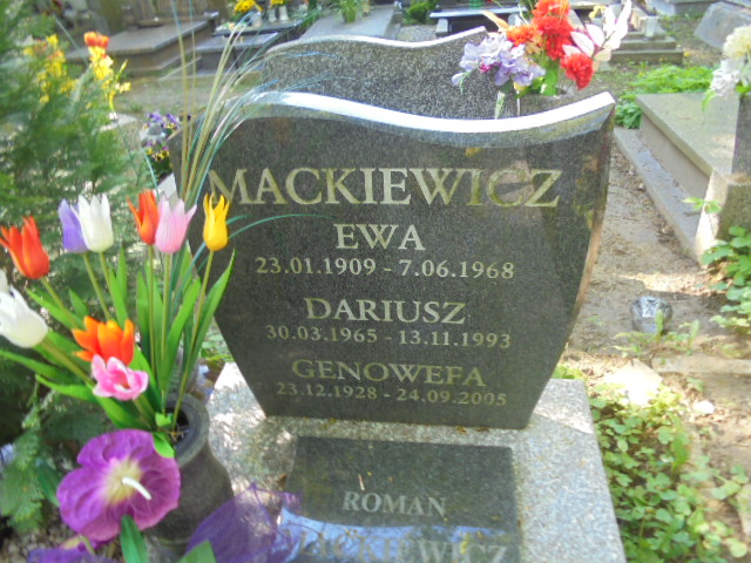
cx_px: 376
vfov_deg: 53.1
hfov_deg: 67.3
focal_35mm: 26
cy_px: 282
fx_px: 564
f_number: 3.5
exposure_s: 1/40
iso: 100
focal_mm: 4.6
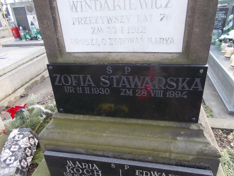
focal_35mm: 26
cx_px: 117
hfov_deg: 67.3
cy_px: 88
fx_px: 176
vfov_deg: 53.1
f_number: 3.2
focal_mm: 4.6
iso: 80
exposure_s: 1/50
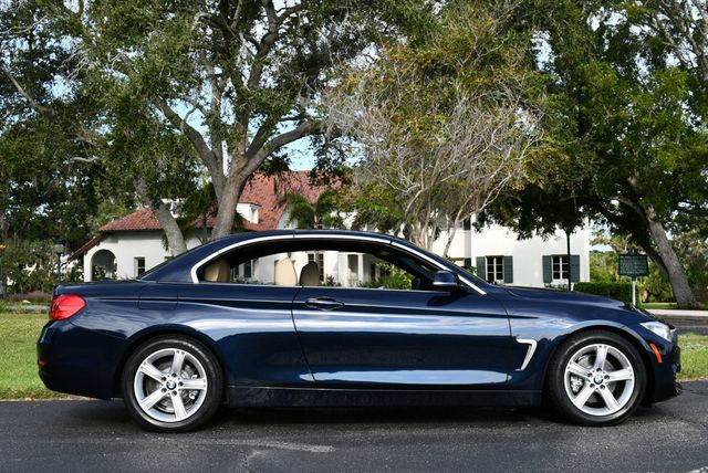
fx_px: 905
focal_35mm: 46
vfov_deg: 29.3
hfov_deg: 42.7
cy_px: 236
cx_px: 354
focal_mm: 23
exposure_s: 1/250
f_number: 8
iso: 160
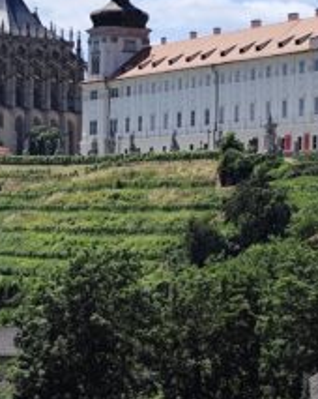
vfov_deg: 11.9
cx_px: -120
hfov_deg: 9.3
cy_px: 131
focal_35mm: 162
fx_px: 1909
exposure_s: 1/1508
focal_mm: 6.19
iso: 50
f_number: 1.65
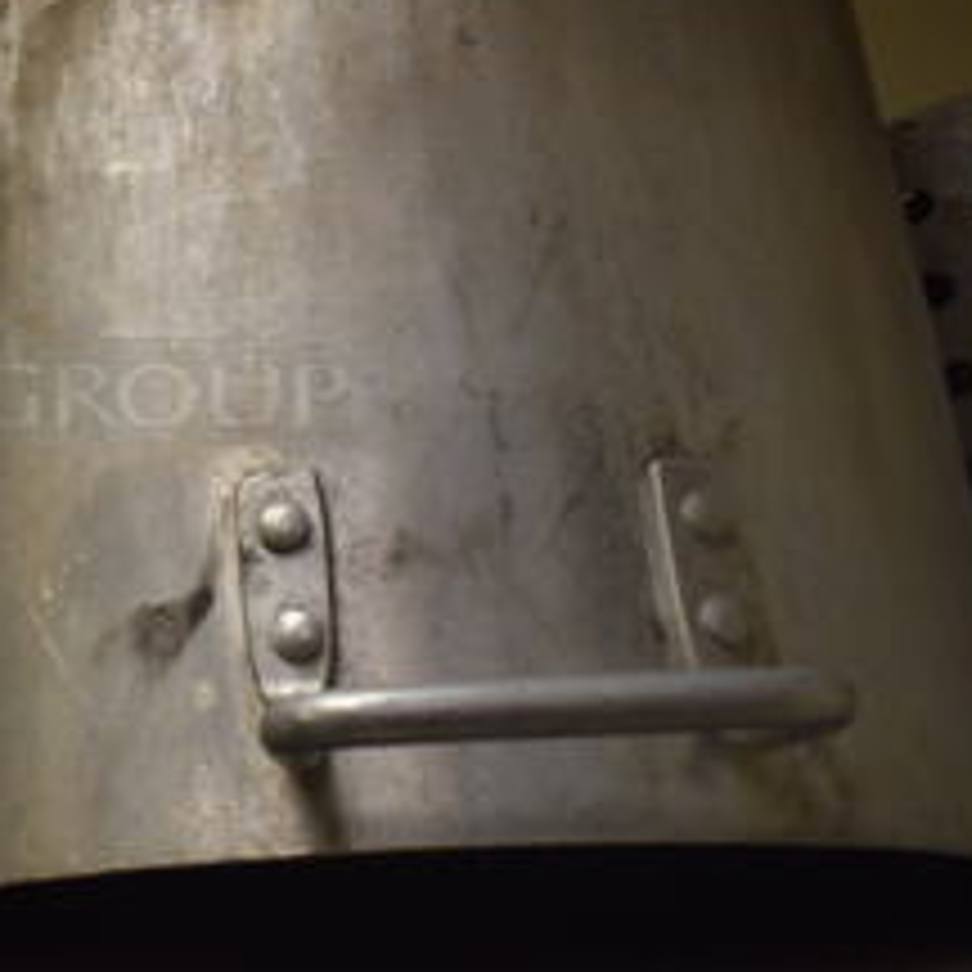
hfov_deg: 24.6
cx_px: -112
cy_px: 207
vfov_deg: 26.1
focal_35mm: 65
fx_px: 2065
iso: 450
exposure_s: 1/250
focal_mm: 18
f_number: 3.5
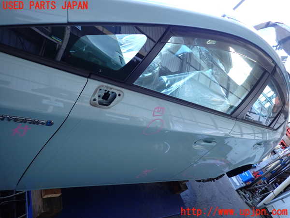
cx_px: 145
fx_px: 209
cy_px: 109
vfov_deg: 54.9
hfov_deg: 69.4
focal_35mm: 25
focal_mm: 4.5
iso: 250
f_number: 2
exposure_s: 1/125
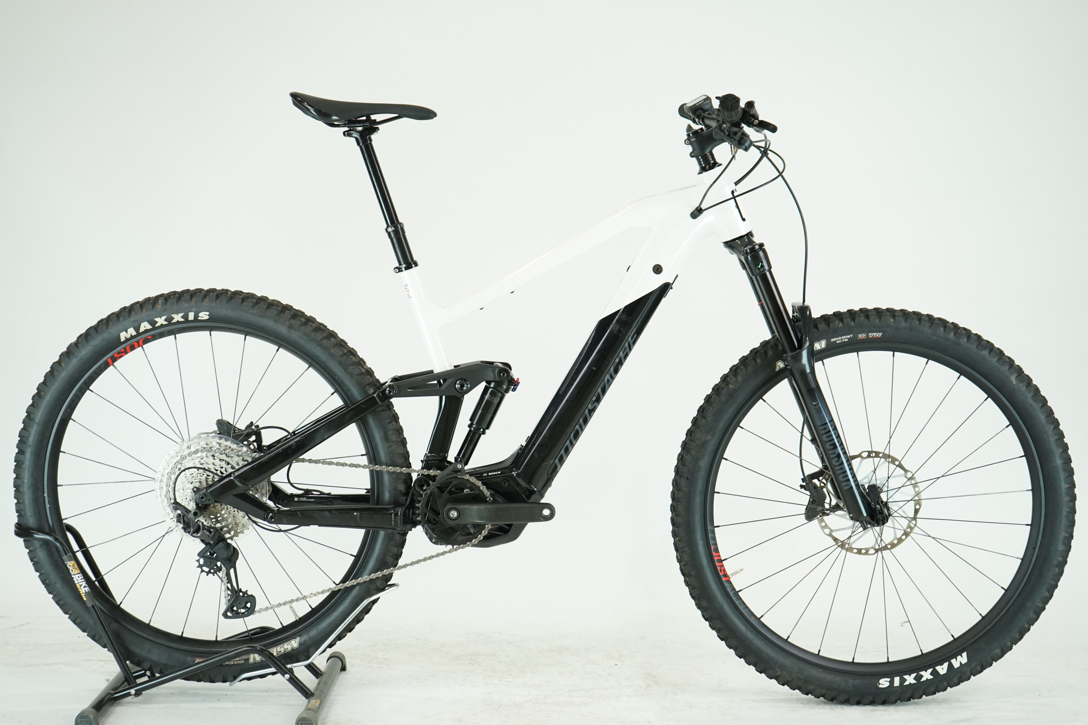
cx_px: 544
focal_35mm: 53
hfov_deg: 37.5
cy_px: 362
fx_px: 1602
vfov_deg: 25.5
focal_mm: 53
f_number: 5.6
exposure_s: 1/200
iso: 1600
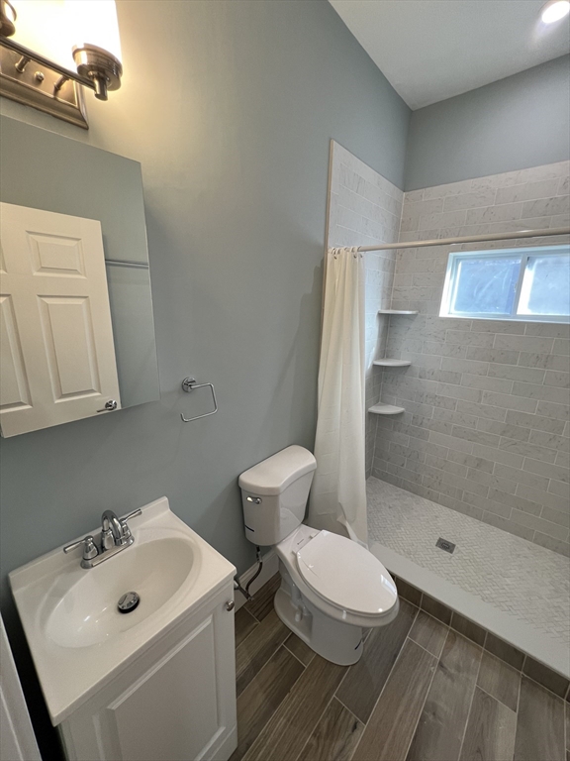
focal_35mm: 13
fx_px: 285
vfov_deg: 106.2
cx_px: 285
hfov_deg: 89.9
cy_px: 380
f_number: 1.8
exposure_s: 1/120
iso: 125
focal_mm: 1.57
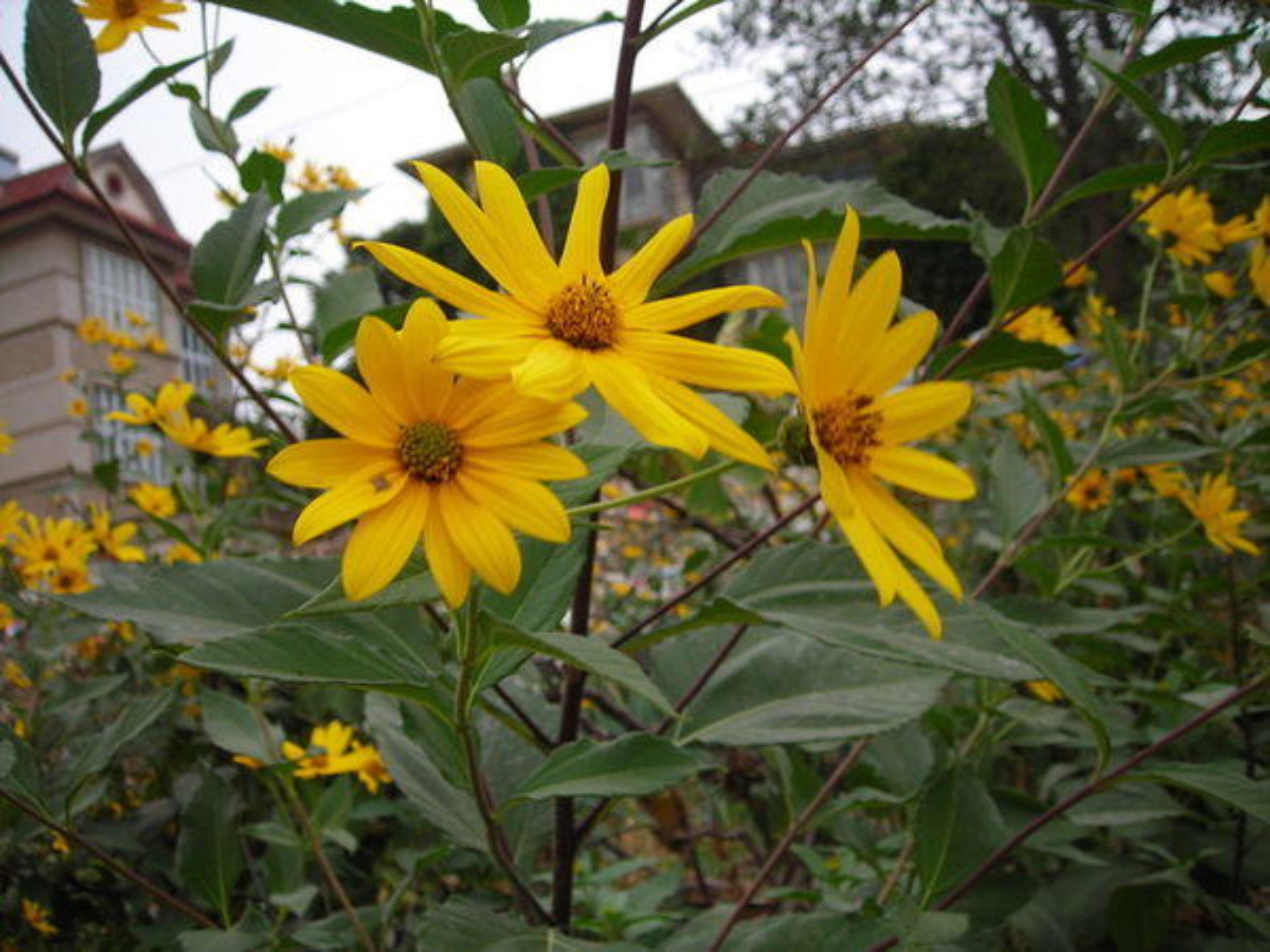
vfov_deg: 37.7
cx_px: 635
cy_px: 476
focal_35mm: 38
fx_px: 1394
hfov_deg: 49.0
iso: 50
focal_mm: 6.3
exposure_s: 1/86.4
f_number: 3.2
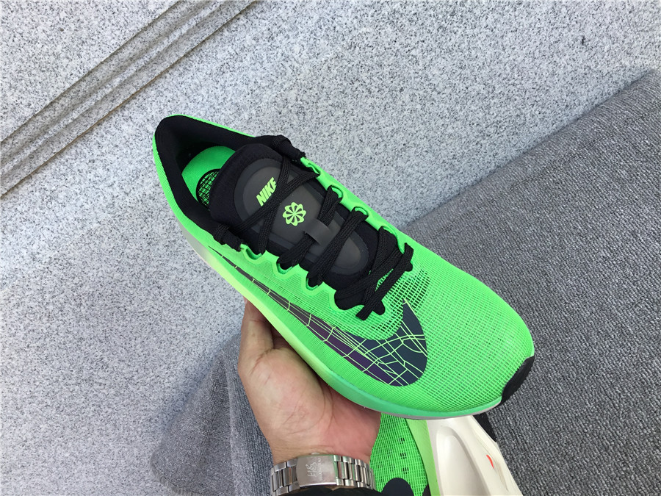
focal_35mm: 31
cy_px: 248
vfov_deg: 45.4
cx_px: 330
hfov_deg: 58.4
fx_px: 592
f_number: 2.4
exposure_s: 1/281
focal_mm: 3.3
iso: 25
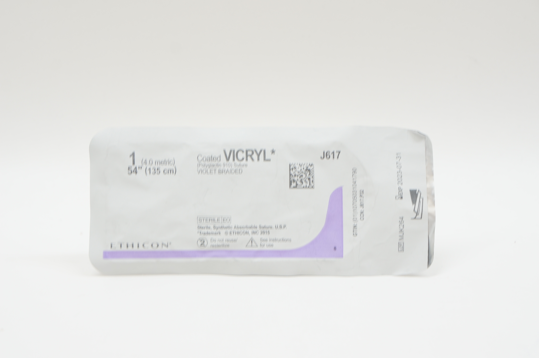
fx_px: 920
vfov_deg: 22.0
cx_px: 270
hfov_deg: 32.7
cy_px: 179
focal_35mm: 62
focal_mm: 41
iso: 400
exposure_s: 1/40
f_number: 7.1
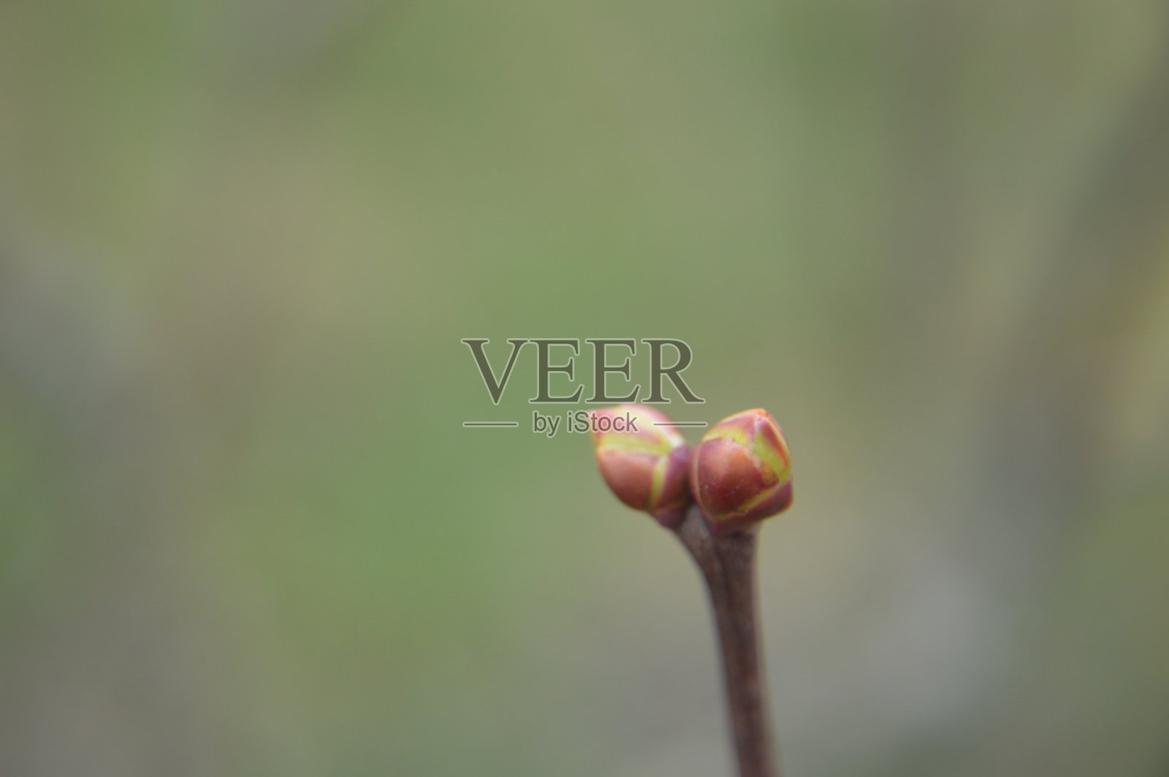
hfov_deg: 20.6
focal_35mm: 99
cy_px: 388
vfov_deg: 13.8
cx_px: 584
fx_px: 3212
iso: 400
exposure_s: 1/50
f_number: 5.3
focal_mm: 66
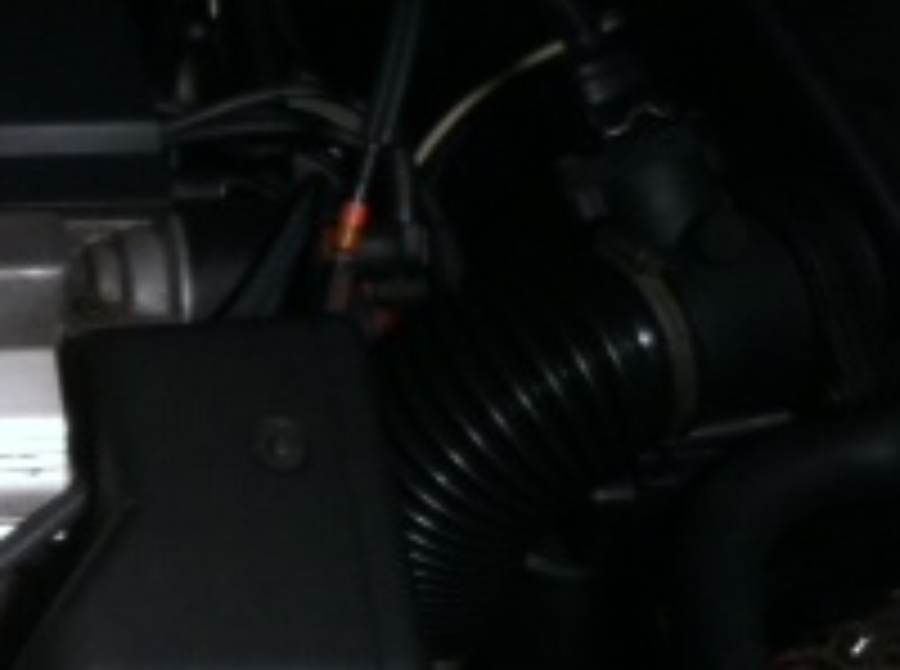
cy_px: 391
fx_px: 2905
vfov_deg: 13.2
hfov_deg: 16.7
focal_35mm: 112
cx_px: -225
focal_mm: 3.85
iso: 125
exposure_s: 1/15
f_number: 2.8
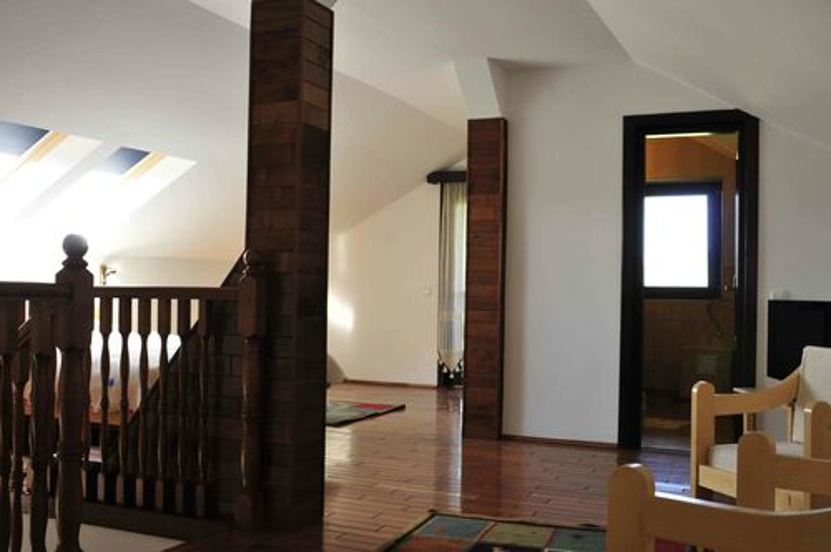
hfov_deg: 53.2
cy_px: 276
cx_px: 416
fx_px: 830
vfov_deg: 36.8
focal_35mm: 36
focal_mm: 24
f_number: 5
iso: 800
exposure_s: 1/80
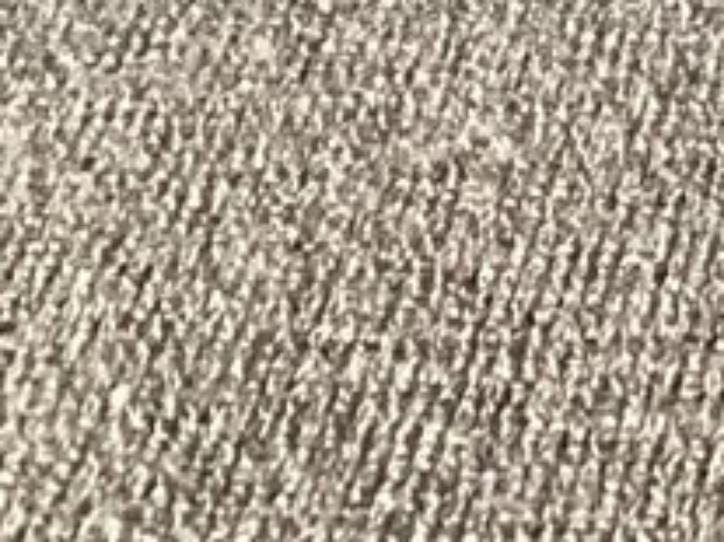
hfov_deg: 8.3
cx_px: 1460
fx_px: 4745
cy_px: -1114
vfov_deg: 6.0
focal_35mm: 227
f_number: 2.4
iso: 400
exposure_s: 1/30
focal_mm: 3.3
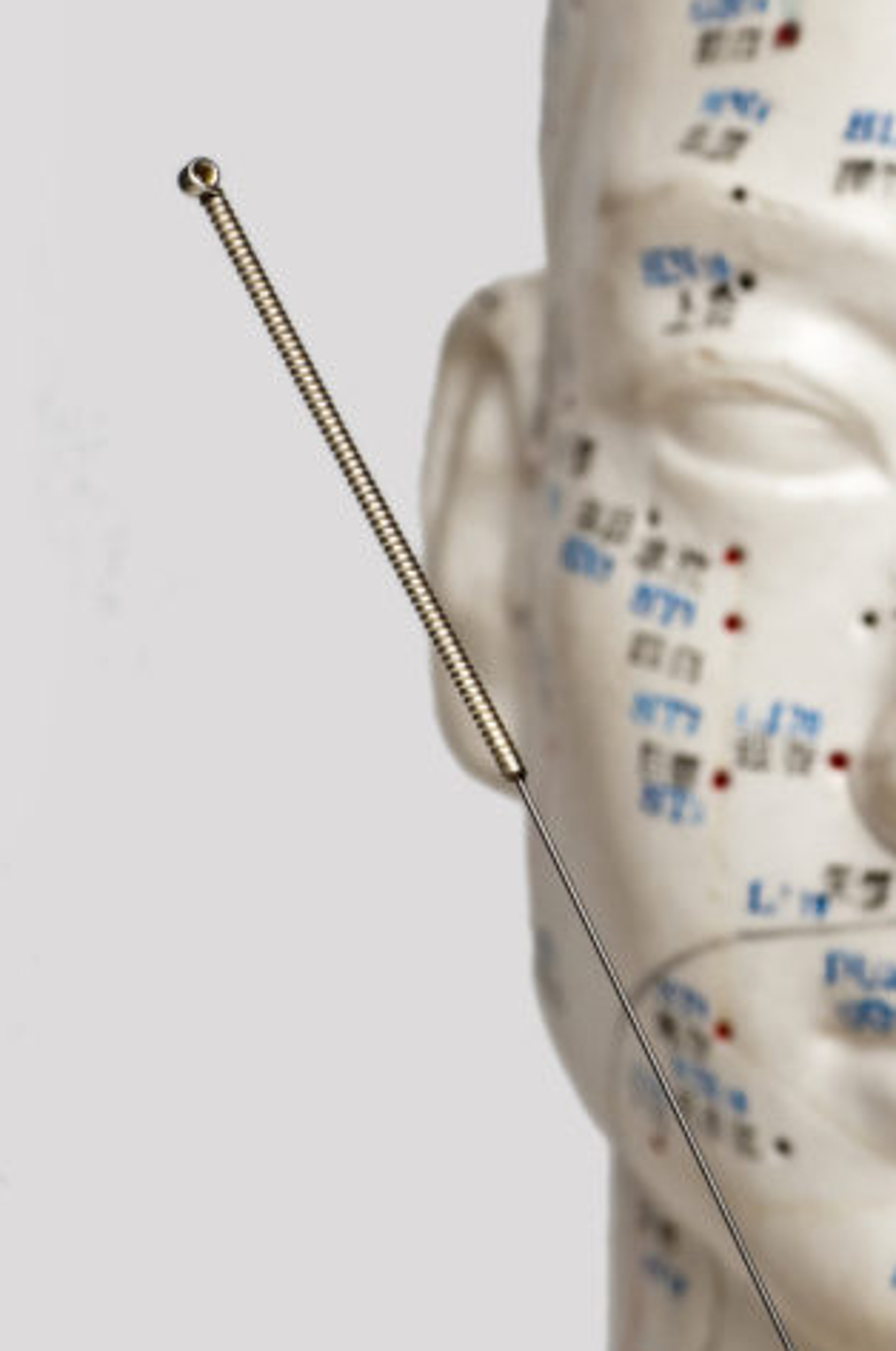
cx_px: 1067
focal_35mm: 330
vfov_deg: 6.2
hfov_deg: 4.1
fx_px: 12355
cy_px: 388
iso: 100
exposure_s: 1/250
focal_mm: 90
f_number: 25
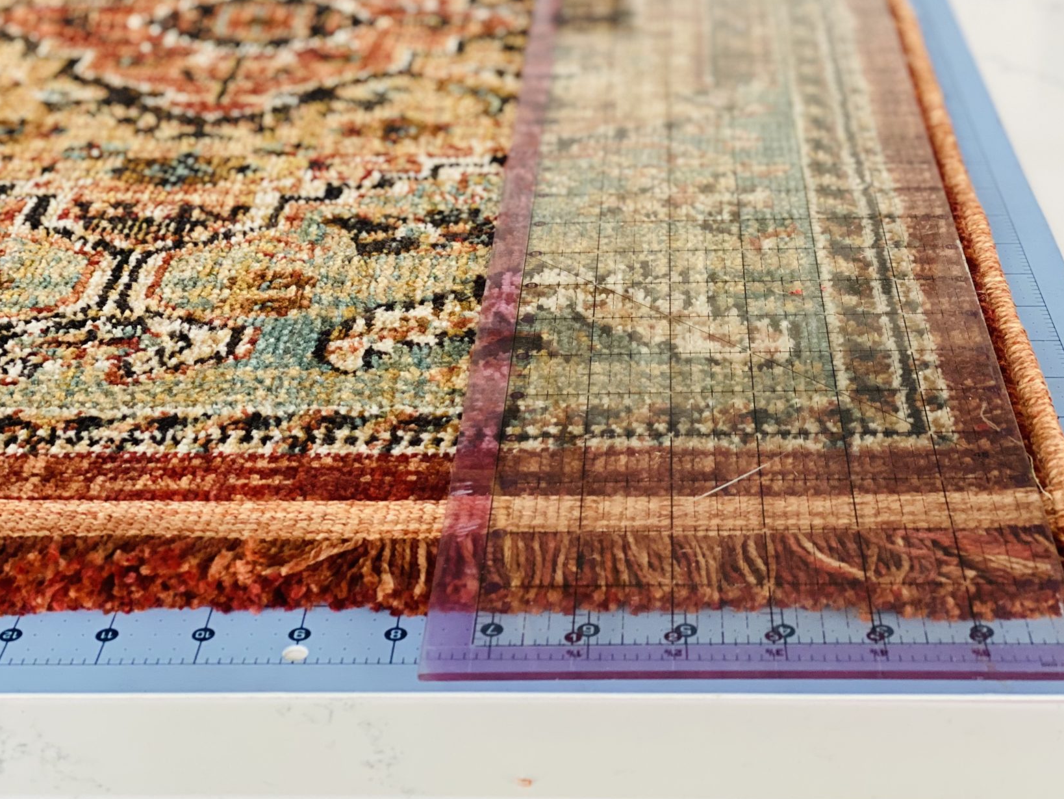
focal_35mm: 65
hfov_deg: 29.8
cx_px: 559
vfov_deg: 22.6
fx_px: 1998
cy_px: 316
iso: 250
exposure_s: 1/67
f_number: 2
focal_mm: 6
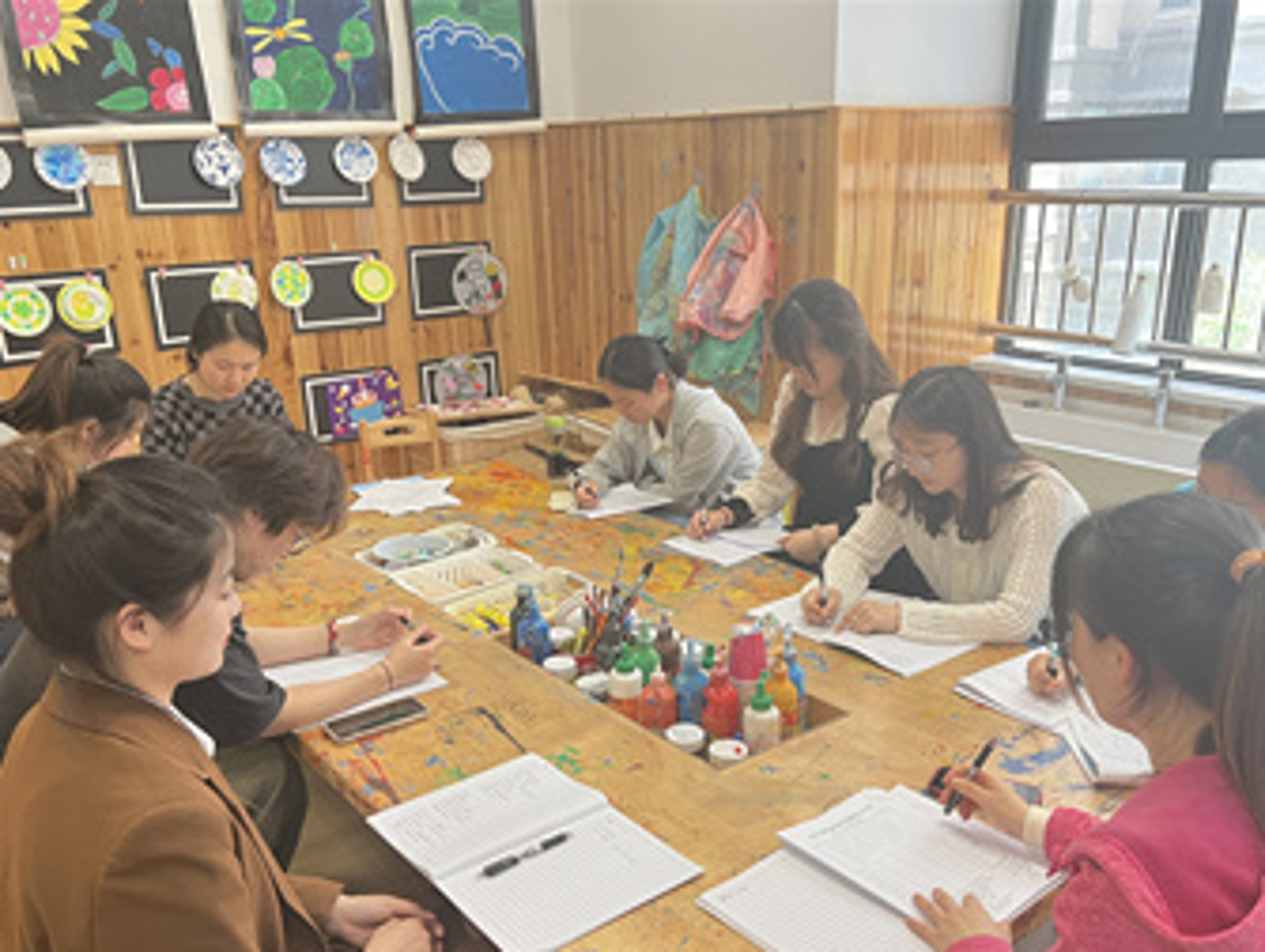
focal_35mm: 31
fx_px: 1134
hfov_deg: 58.3
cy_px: 563
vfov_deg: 45.3
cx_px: 642
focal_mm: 5.7
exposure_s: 1/71
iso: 125
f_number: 1.5
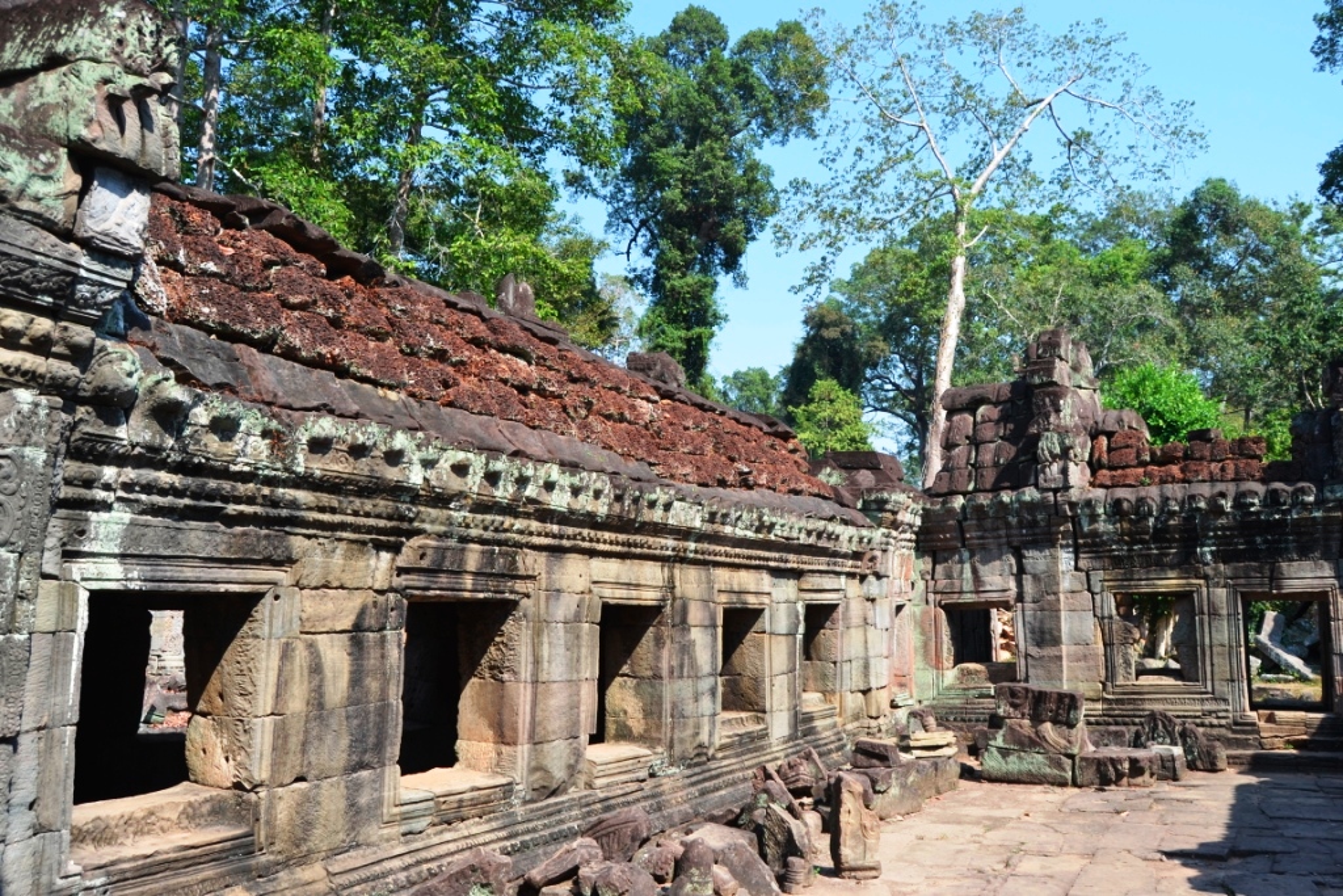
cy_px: 448
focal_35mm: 27
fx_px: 1007
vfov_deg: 47.9
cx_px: 672
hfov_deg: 67.4
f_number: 6.3
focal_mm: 18
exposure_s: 1/160
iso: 100
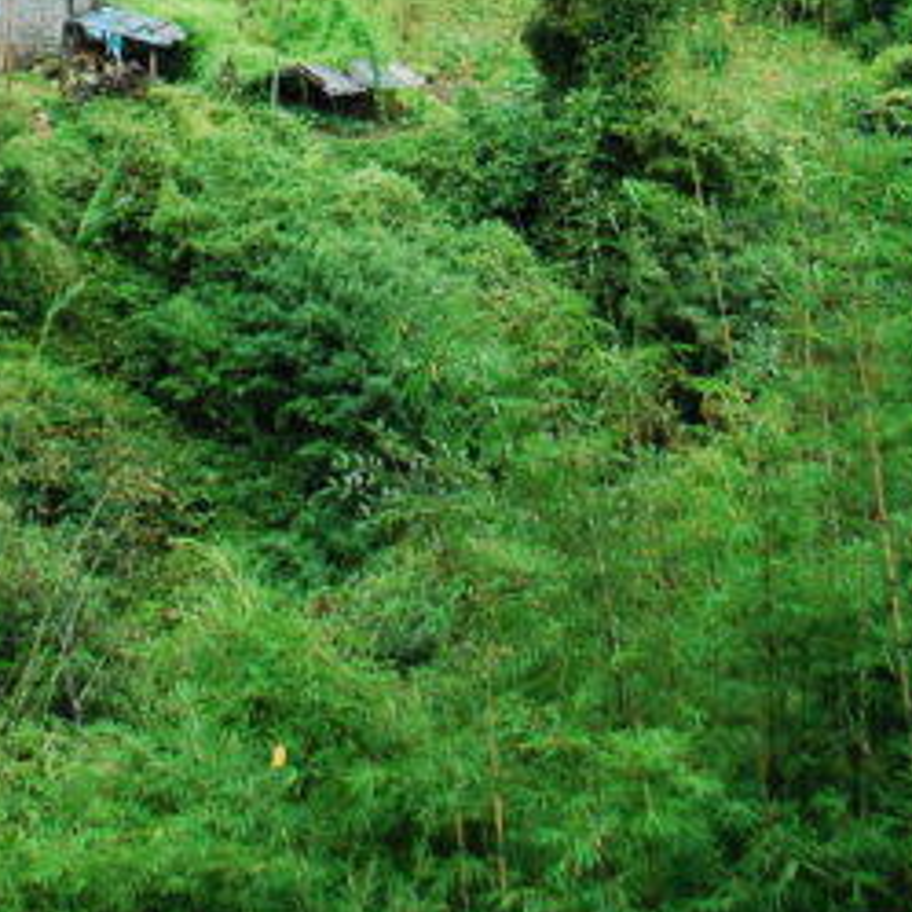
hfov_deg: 16.5
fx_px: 3130
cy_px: -218
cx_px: 264
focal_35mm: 105
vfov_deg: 15.9
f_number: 5
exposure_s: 1/100
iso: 100
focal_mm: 20
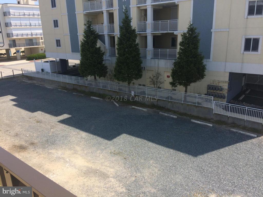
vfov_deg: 48.2
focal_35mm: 29
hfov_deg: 61.7
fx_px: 220
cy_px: 98
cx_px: 132
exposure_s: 1/1466
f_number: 2.2
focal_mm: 4.15
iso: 32
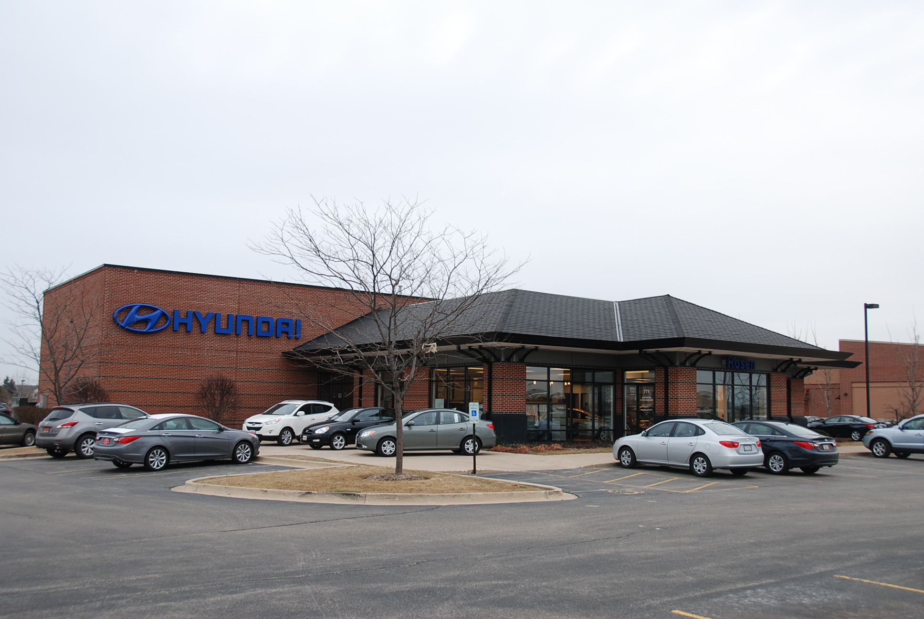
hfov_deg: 57.2
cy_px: 310
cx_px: 462
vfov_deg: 40.1
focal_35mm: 33
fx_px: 848
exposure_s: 1/100
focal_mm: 22
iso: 200
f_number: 5
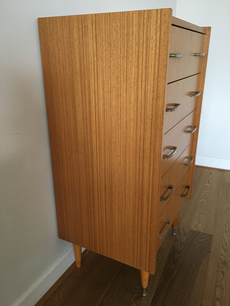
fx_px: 257
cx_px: 115
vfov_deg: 61.7
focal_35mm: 29
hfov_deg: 48.2
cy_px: 153
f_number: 2.2
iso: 200
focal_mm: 4.15
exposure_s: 1/20
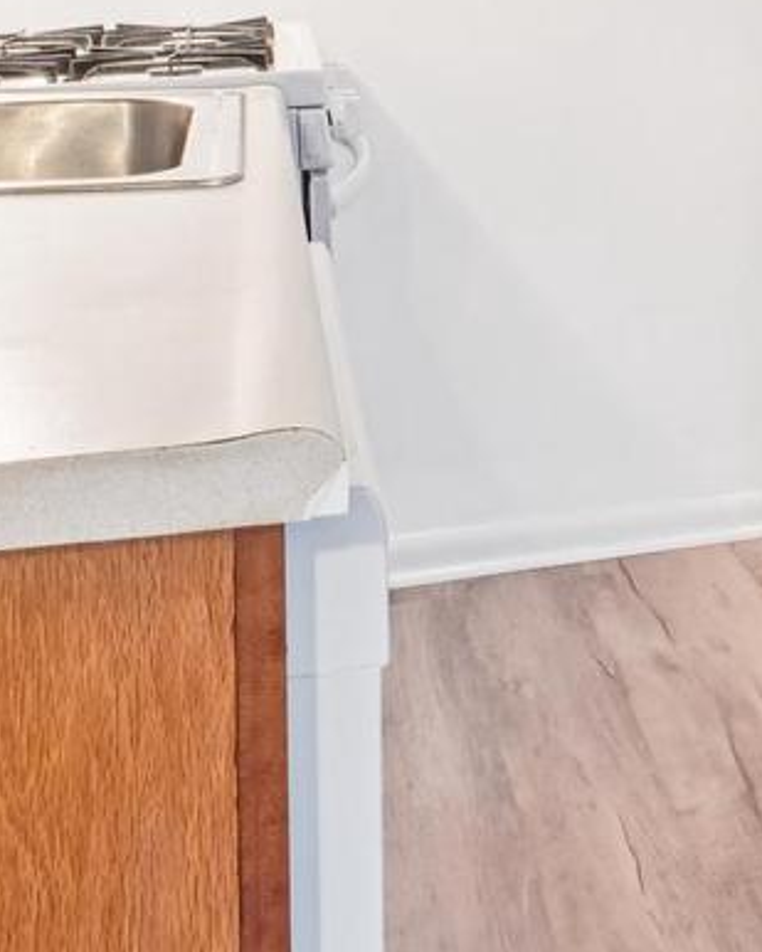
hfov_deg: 24.5
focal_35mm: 58
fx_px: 1627
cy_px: -111
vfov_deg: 29.2
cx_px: 853
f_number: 8
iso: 500
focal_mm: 11
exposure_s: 1/4
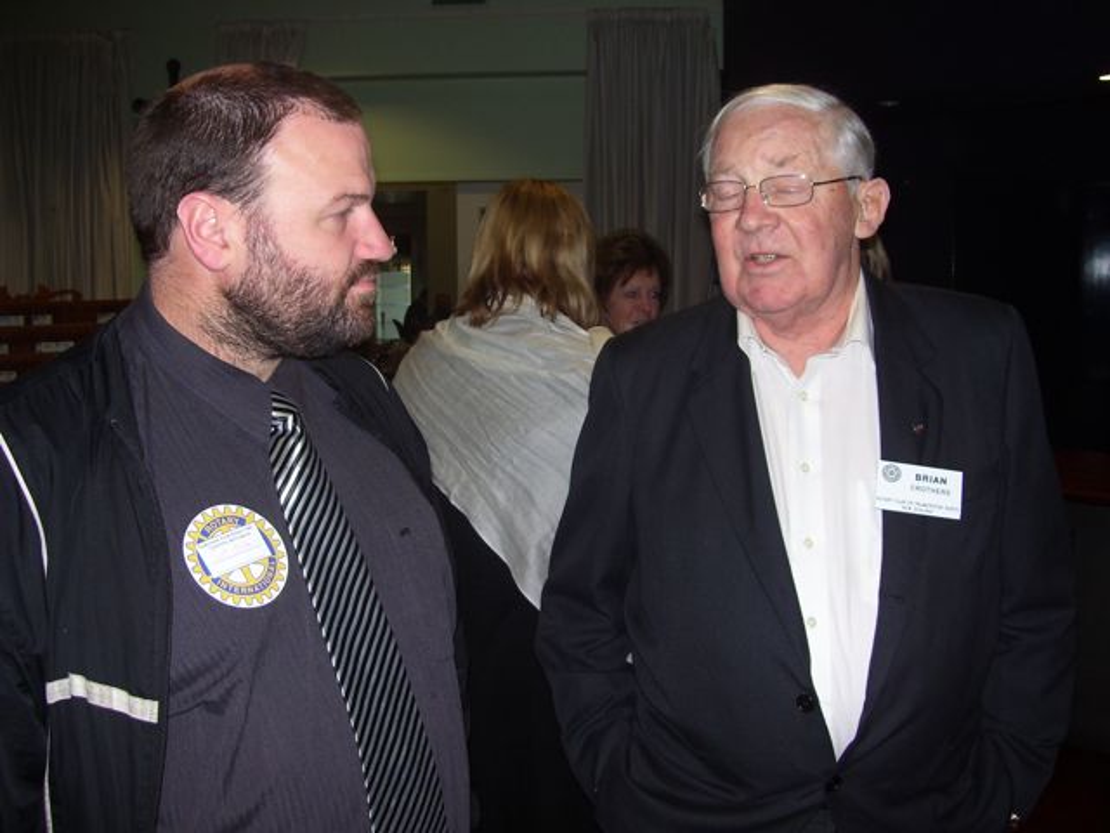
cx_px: 555
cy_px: 416
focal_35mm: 36
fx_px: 1154
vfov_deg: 39.7
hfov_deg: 51.4
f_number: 2.7
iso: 80
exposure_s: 1/60
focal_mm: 6
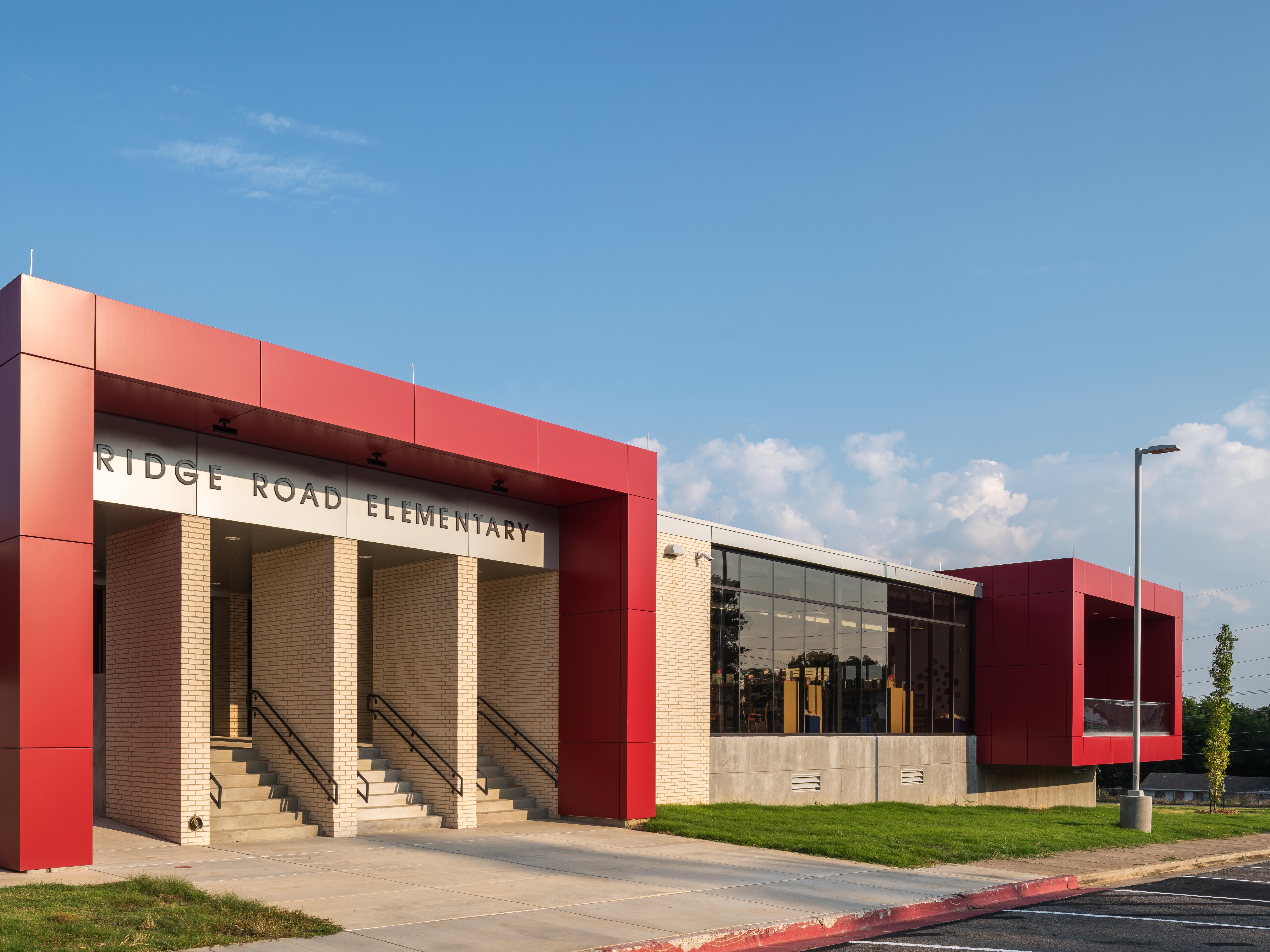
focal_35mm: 30
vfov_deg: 46.7
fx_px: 1101
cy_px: 538
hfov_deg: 59.8
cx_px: 556
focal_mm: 24
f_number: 10
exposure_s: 1/15
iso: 100
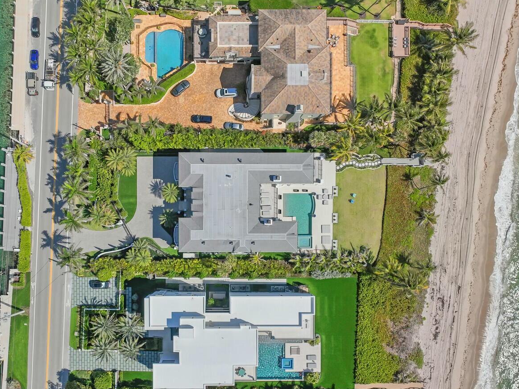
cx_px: 217
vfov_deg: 42.5
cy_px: 250
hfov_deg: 55.1
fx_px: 495
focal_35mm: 33
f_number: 2.8
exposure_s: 1/1600
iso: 160
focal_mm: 12.29
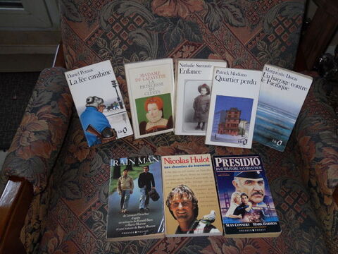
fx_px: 342
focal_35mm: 35
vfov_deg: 40.7
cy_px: 127
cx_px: 169
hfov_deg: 52.6
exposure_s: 1/45
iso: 80
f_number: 3.5
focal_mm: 6.3
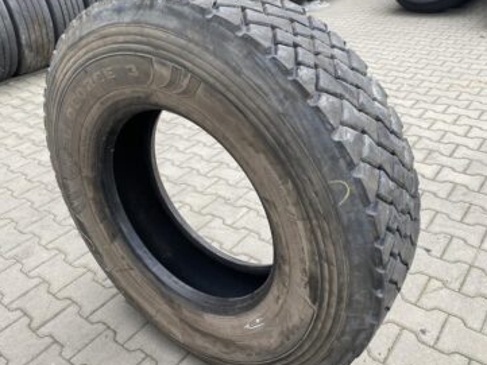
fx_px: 436
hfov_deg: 58.2
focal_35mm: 31
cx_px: 221
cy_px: 181
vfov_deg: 45.5
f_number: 1.8
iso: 40
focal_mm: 4.25
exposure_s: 1/122
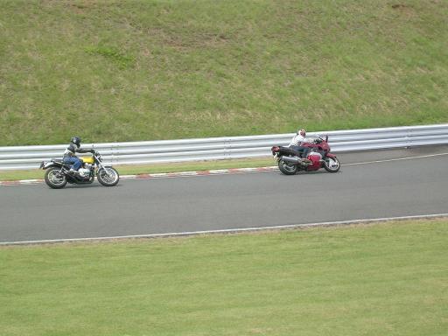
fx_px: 2097
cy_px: 168
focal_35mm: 162
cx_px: 224
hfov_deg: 12.2
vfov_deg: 9.2
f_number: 4.9
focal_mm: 16.2
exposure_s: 1/742
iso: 100
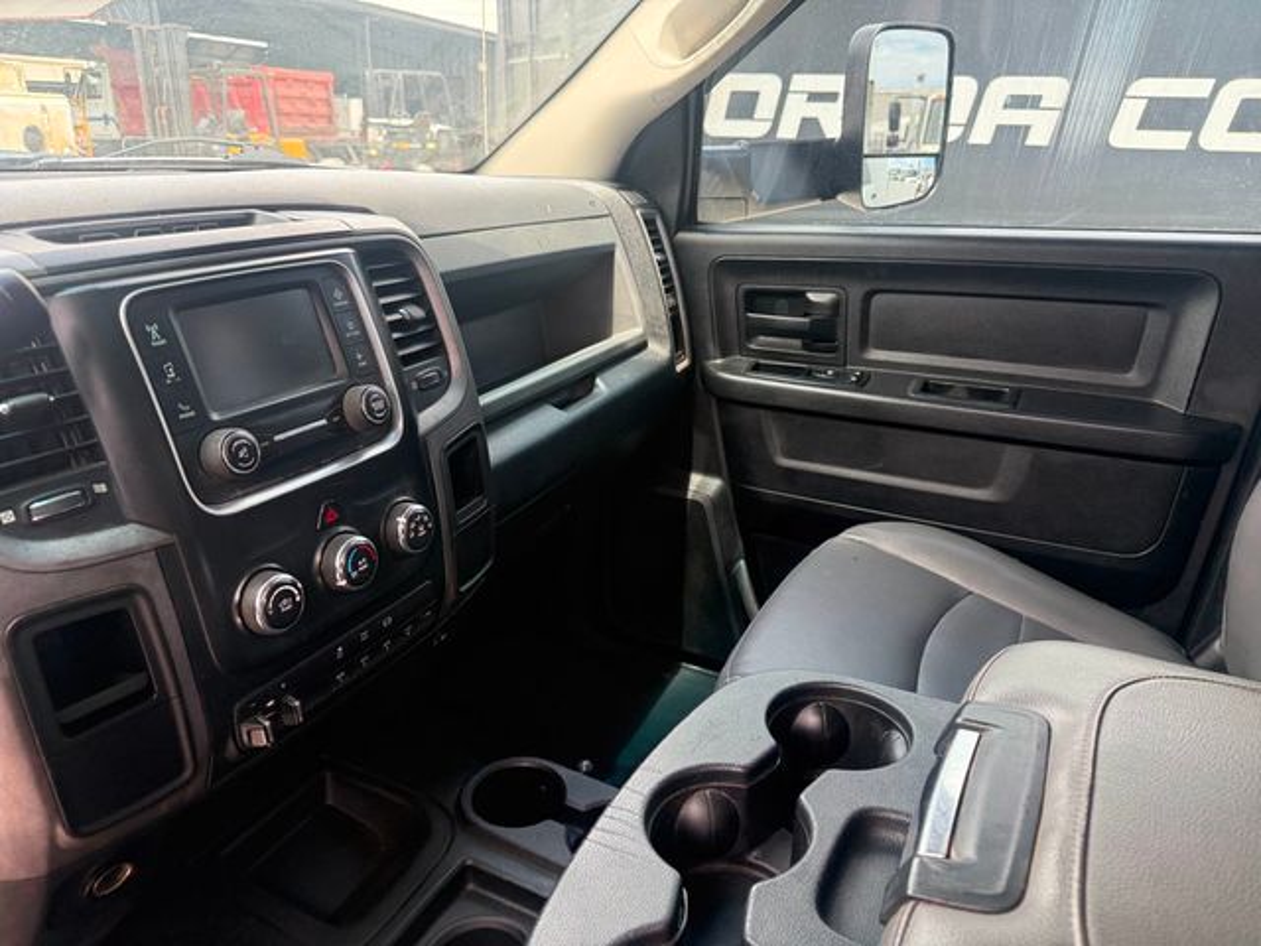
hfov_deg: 71.6
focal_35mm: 24
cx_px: 630
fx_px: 874
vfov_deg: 56.8
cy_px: 473
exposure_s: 1/243
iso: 160
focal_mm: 6.76
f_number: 1.78
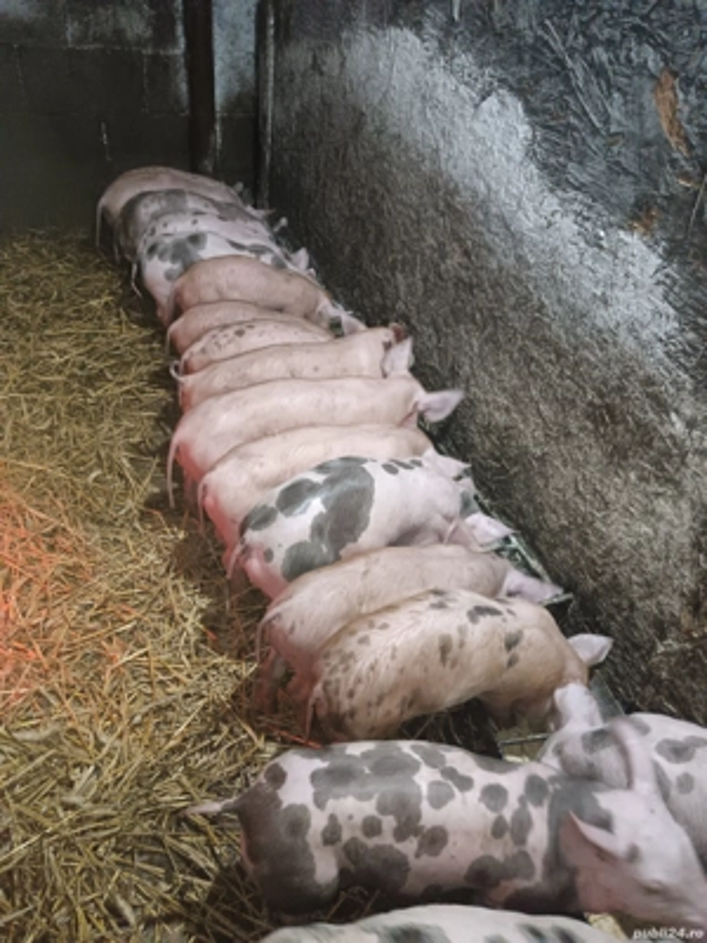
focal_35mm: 27
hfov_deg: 51.4
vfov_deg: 65.3
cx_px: 354
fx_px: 735
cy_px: 472
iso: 5205
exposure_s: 1/33.3
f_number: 1.9
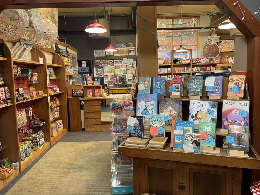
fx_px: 203
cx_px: 132
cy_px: 96
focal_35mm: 27
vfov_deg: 51.4
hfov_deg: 65.3
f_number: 1.6
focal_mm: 4.2
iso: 400
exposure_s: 1/60
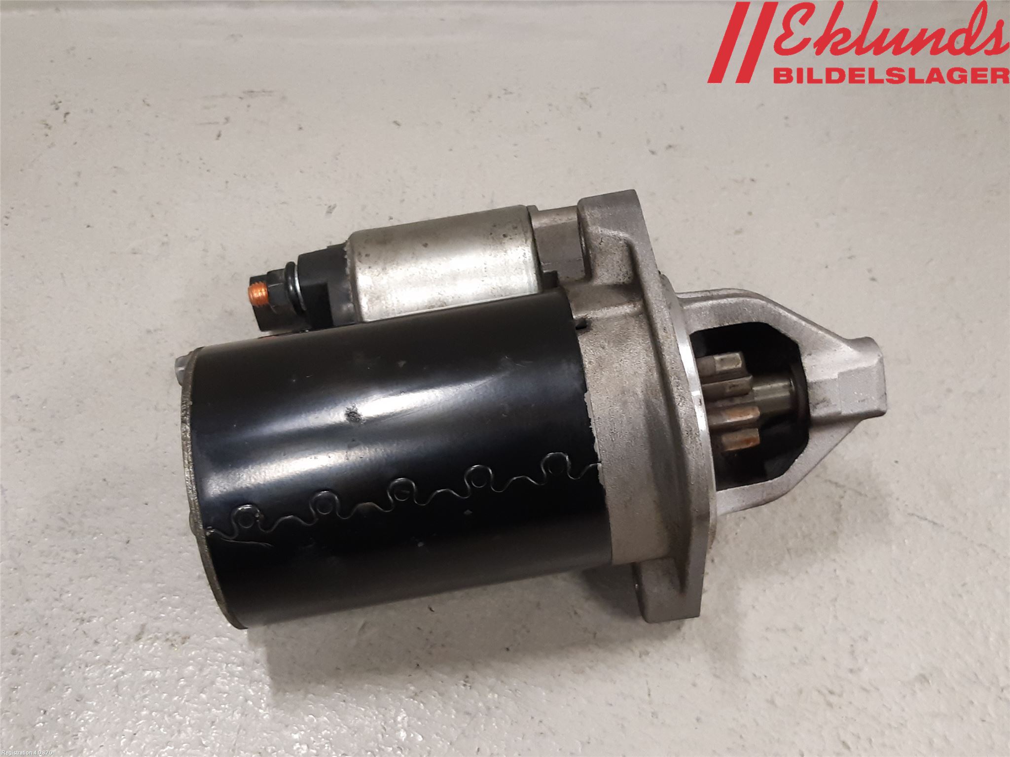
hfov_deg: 67.3
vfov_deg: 53.1
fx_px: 759
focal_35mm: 26
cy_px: 378
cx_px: 505
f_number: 1.7
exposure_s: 1/50
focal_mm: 3.93
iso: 160
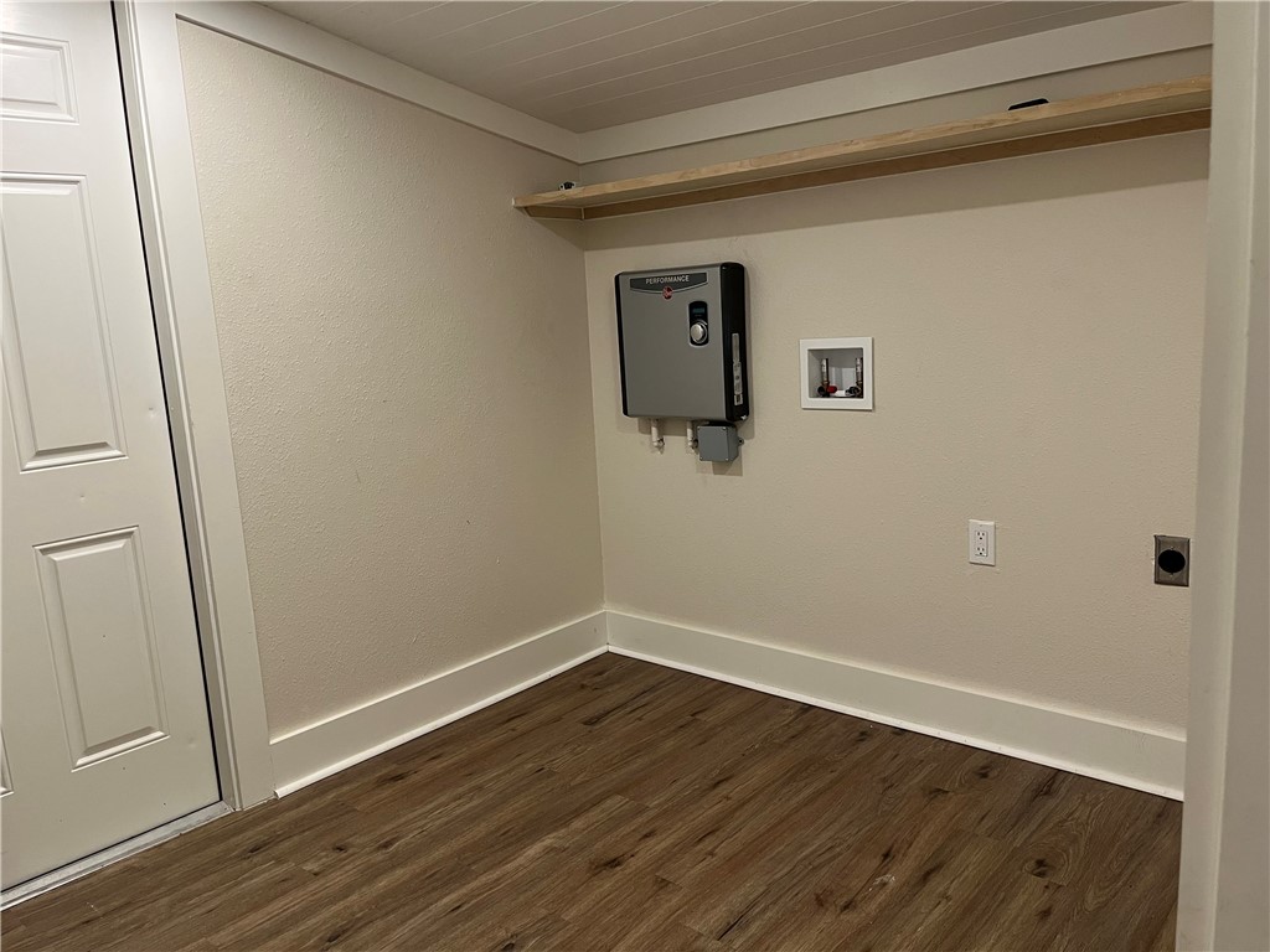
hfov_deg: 67.3
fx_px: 954
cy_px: 476
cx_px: 635
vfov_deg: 53.1
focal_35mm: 26
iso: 100
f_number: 1.6
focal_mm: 5.1
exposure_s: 1/60
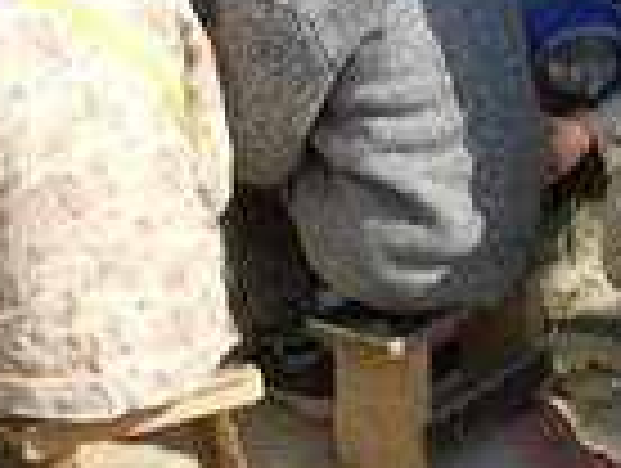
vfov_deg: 13.1
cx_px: 198
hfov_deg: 17.3
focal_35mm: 113
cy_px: 158
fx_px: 2031
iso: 100
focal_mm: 4.6
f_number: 3.2
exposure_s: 1/640
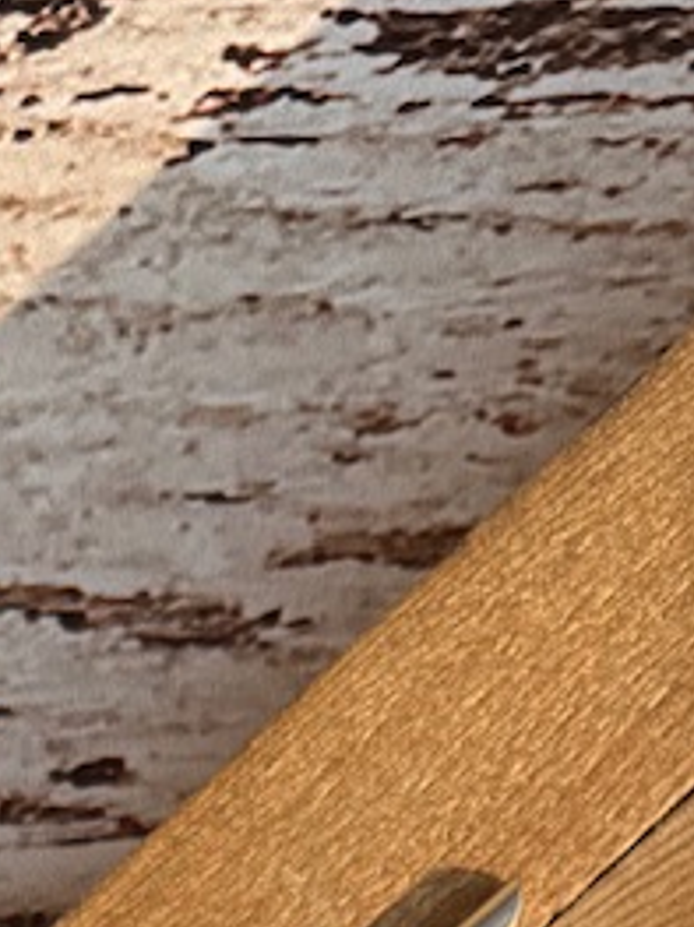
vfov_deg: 12.9
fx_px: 3130
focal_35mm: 117
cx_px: 120
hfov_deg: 12.6
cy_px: 2206
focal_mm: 6.76
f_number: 1.78
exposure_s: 1/938
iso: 80
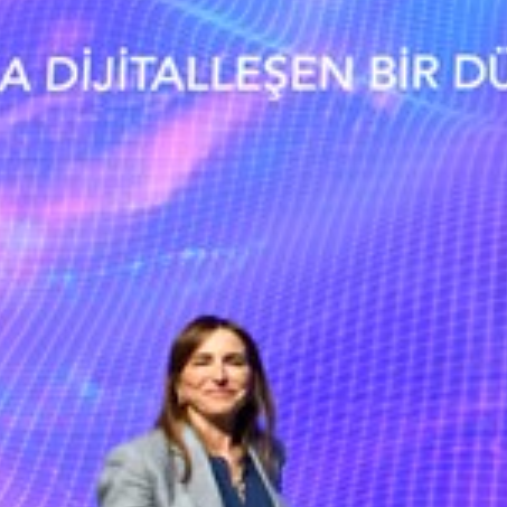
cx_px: 843
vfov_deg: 19.6
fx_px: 1458
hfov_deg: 17.1
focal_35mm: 88
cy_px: 389
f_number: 3.5
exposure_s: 1/125
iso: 500
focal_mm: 26
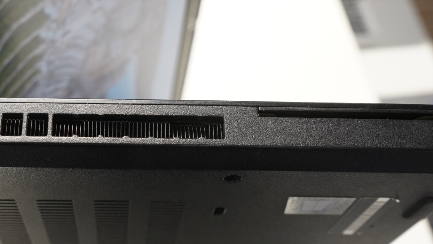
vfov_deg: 23.5
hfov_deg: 40.8
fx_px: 574
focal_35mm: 50
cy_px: 37
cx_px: 143
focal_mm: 29
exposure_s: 1/25
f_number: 7.1
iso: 1600
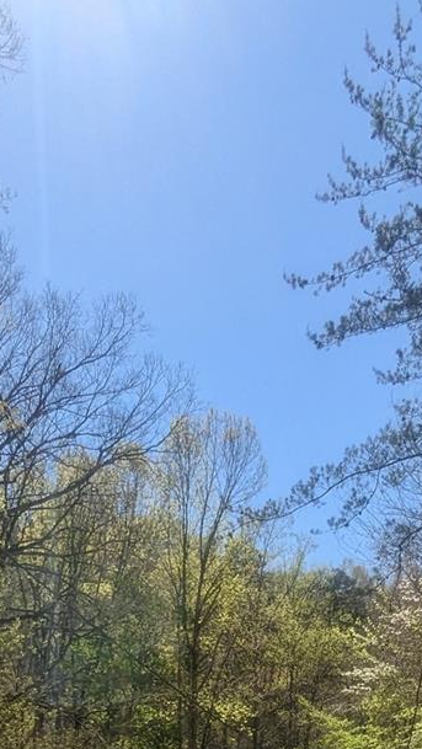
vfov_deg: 36.6
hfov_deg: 26.8
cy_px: 881
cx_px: 114
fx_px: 874
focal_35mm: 44
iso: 48
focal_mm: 2.35
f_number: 2.2
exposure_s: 1/1715
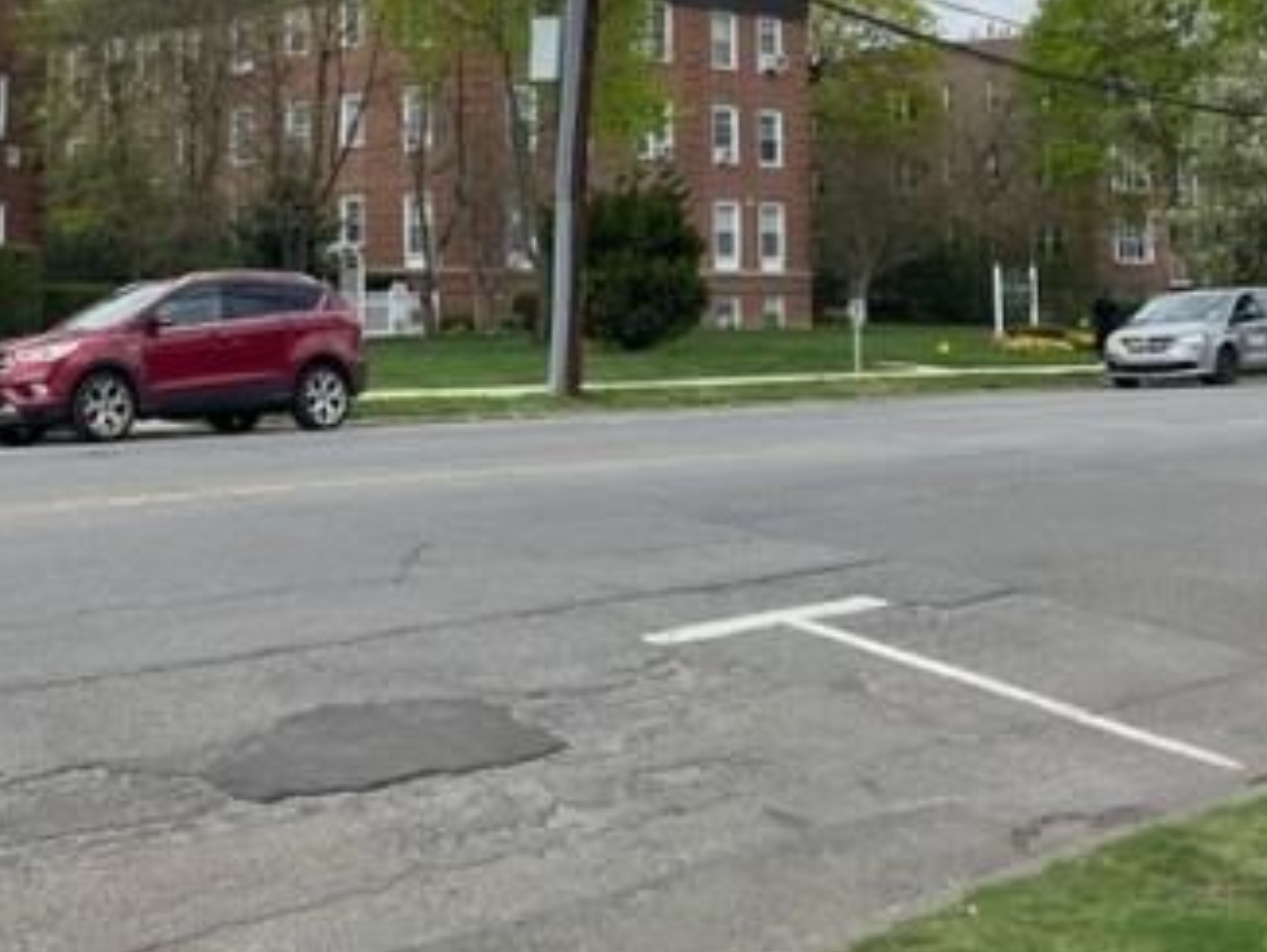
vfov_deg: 27.9
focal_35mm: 51
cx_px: 295
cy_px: 175
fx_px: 1868
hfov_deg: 36.5
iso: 32
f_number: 1.6
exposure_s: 1/3861
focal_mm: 4.2
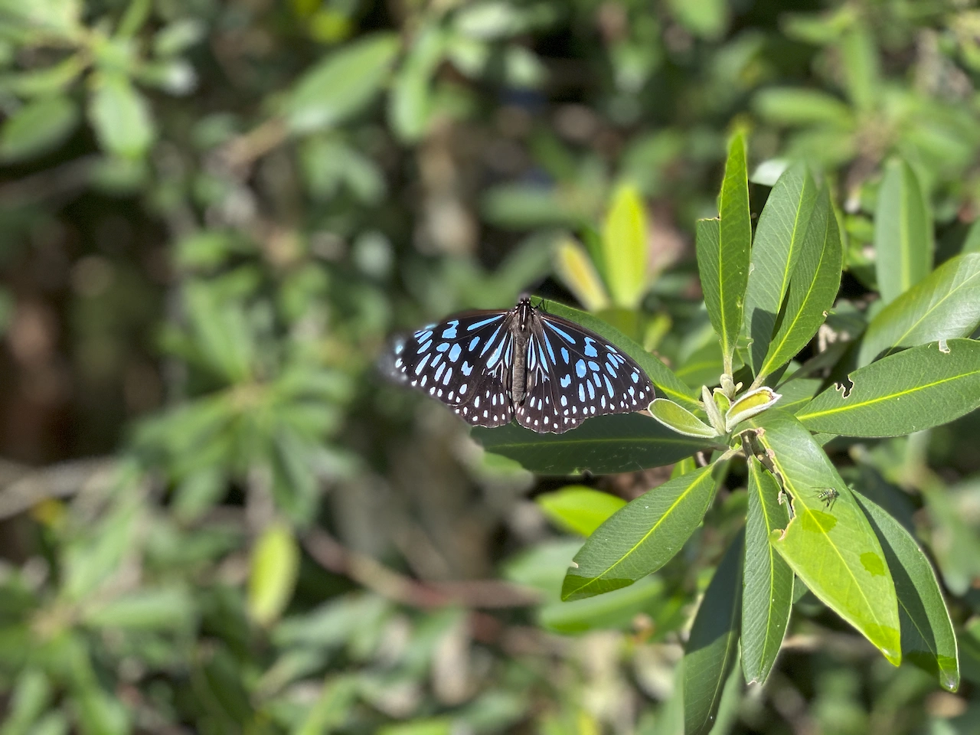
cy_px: 368
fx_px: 1472
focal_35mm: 52
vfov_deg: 28.0
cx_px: 490
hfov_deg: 36.8
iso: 20
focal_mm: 6
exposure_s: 1/214
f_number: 2
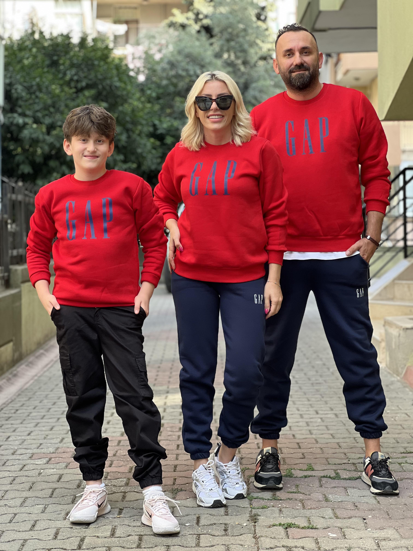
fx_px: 1225
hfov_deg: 19.1
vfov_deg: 25.3
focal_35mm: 77
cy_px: 276
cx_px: 206
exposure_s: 1/121
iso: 64
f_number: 2.8
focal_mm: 9
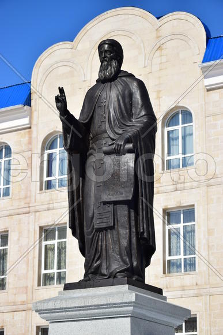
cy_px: 168
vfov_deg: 21.9
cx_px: 112
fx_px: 864
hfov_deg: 14.7
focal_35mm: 93
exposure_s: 1/640
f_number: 6.3
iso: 100
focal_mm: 62
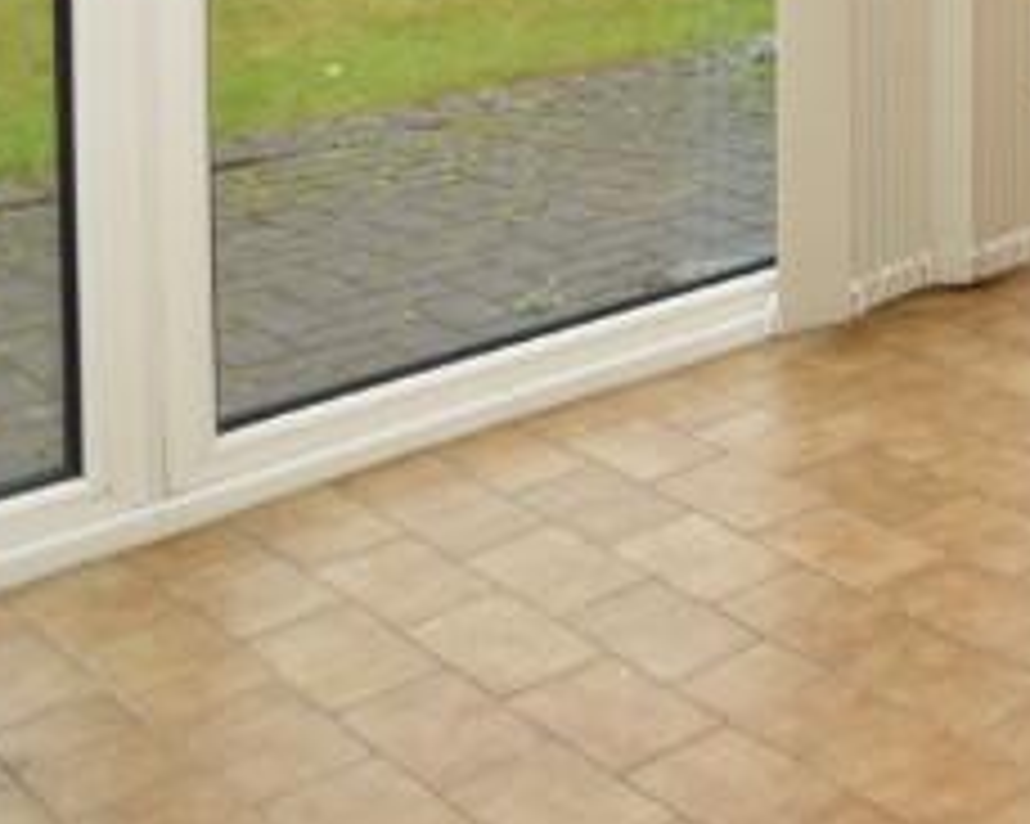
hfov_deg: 21.9
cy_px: -401
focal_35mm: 63
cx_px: 1736
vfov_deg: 20.7
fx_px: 1920
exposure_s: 1/100
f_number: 5
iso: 200
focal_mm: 10
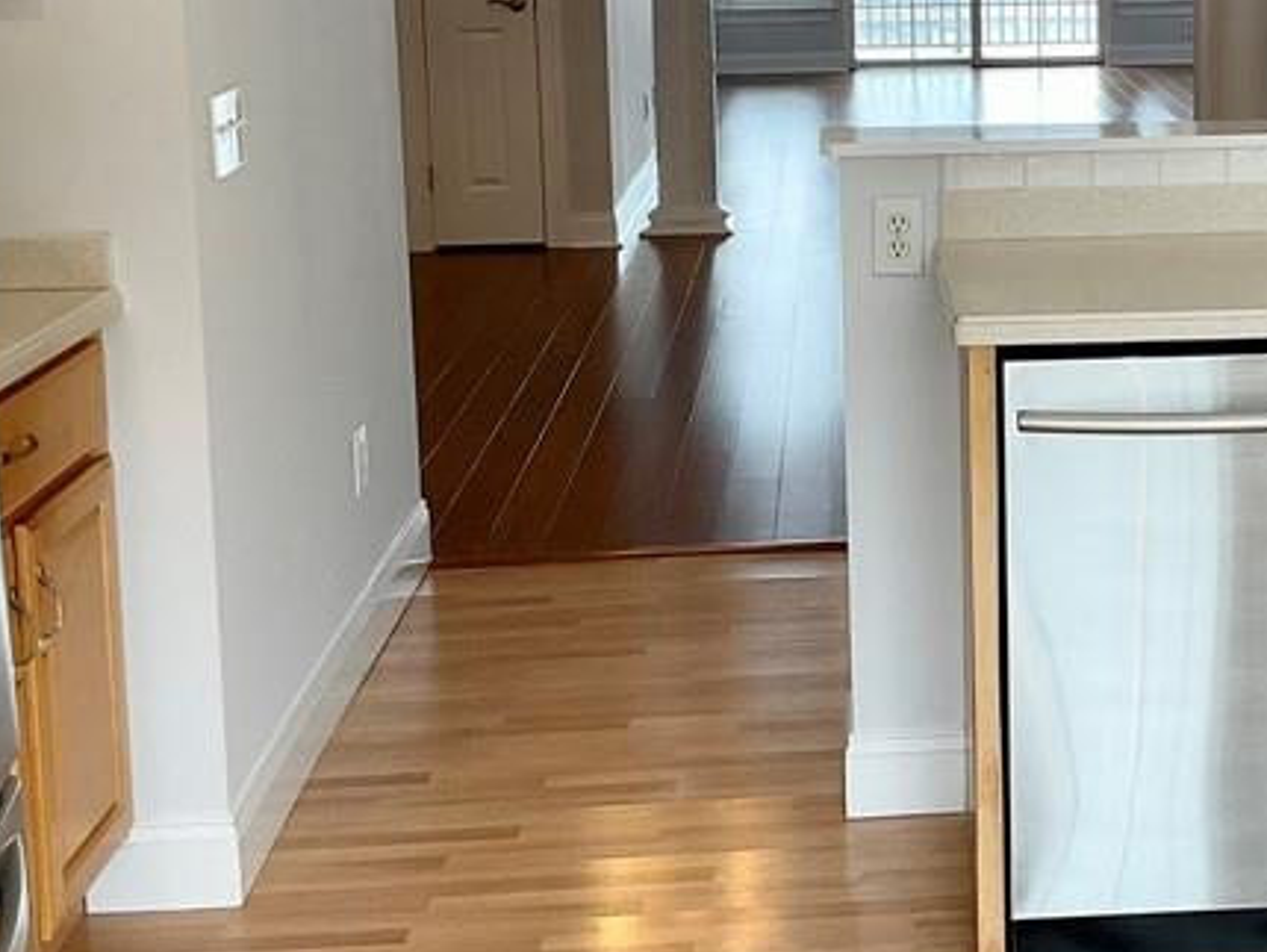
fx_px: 2527
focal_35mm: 69
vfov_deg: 21.1
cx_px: 1099
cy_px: 186
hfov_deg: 27.3
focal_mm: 3
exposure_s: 1/120
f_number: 1.8
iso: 64
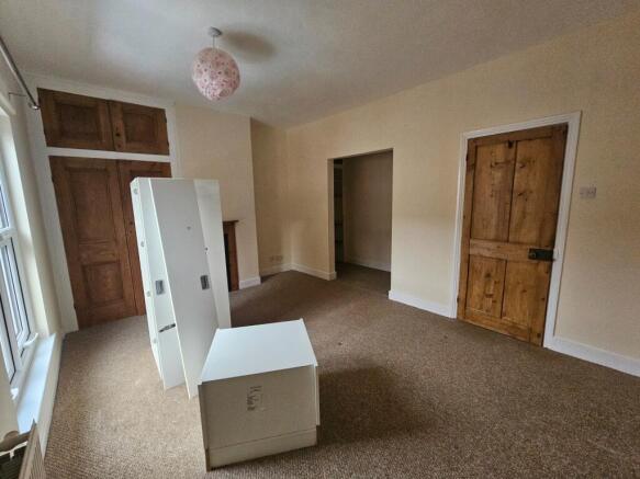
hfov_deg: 106.2
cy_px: 240
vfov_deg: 89.9
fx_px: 240
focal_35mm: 13
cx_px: 320
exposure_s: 1/50
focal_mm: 2.2
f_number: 2.2
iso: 320
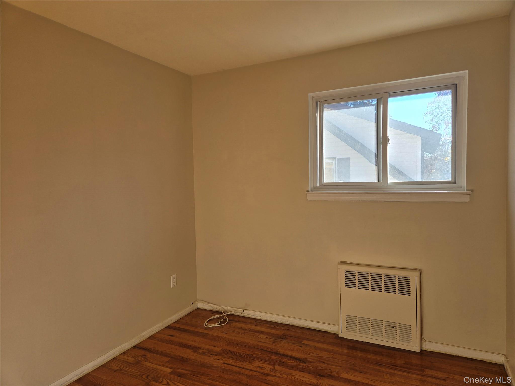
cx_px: 258
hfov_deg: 73.9
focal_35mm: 23
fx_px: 342
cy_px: 193
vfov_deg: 58.9
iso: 25
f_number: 1.8
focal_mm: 5.4
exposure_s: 1/412
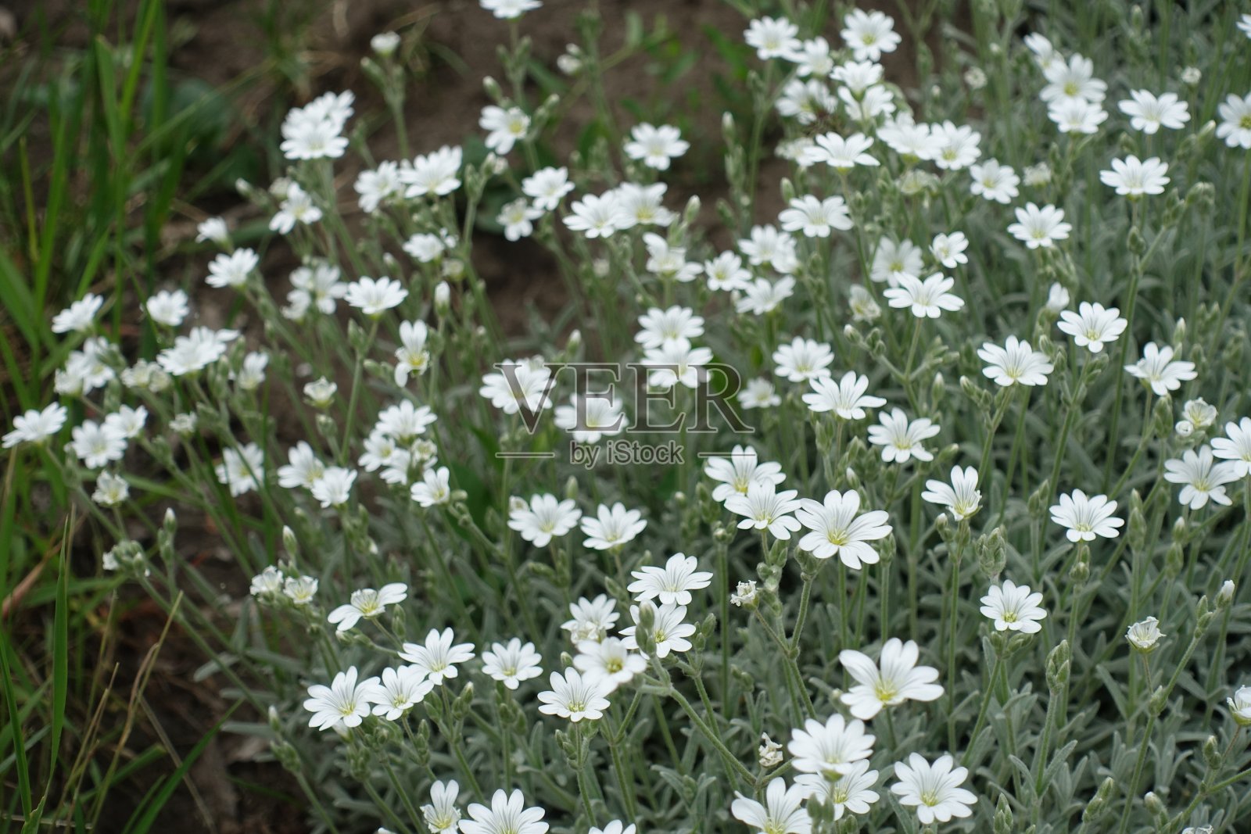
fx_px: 2433
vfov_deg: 19.5
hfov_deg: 28.8
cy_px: 417
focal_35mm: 70
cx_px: 626
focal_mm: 25.7
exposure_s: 1/100
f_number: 4
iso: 125
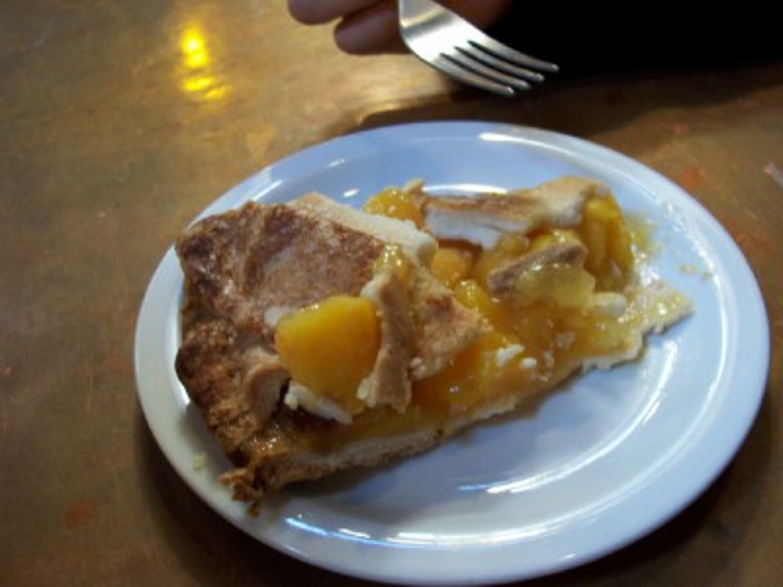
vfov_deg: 38.7
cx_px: 392
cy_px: 294
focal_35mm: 37
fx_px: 837
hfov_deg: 50.1
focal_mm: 5.6
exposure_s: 1/15
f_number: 2.8
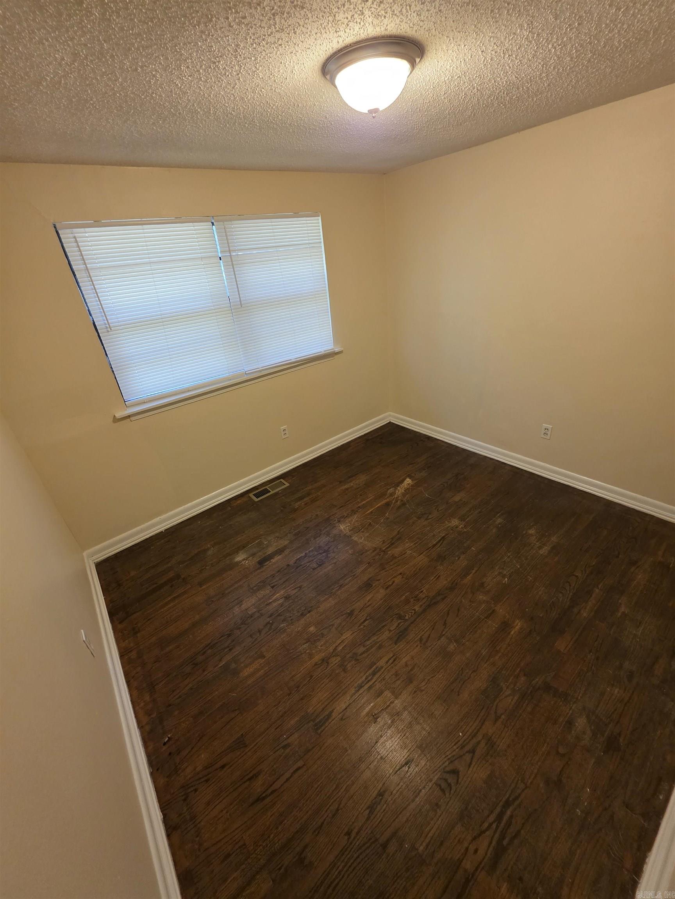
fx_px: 338
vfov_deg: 106.2
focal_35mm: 13
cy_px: 450
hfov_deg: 89.9
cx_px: 338
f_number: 1.9
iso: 500
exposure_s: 1/100
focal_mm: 2.2
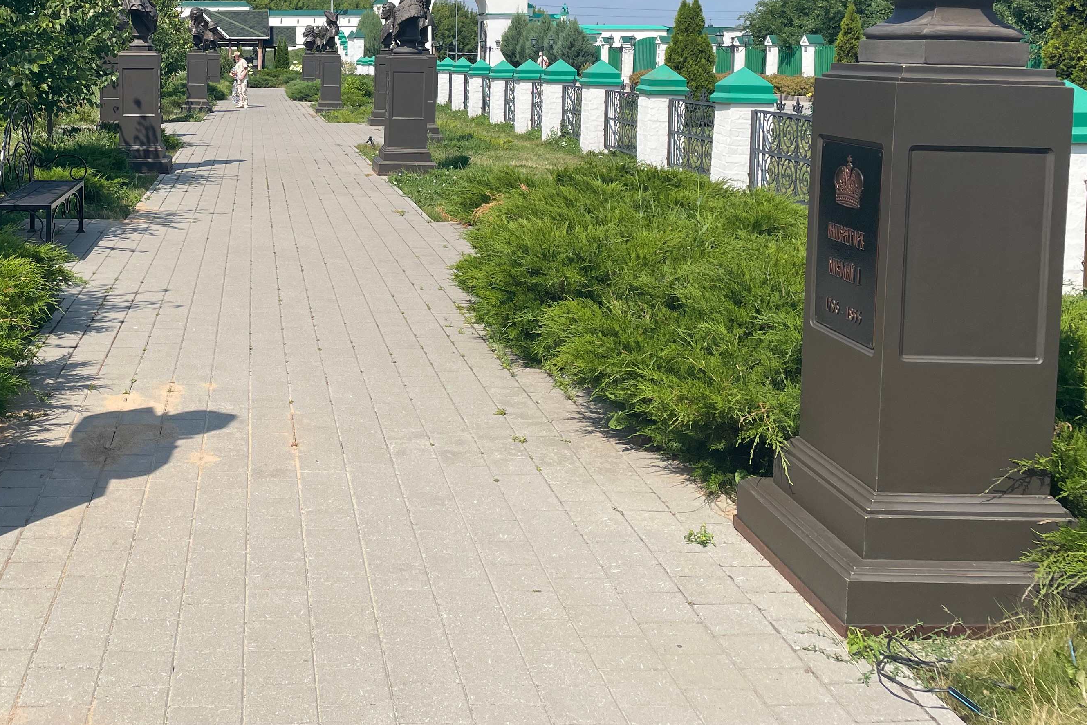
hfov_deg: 46.1
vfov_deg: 31.5
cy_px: 110
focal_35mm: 41
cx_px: 303
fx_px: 1238
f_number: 1.6
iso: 32
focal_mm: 4.2
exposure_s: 1/3731
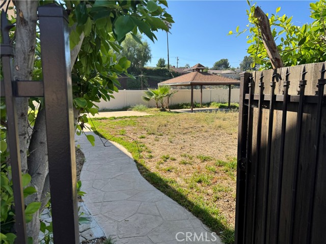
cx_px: 163
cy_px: 122
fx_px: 226
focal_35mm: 24
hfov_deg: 71.6
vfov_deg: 56.8
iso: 80
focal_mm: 6.76
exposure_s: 1/2041
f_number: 1.78
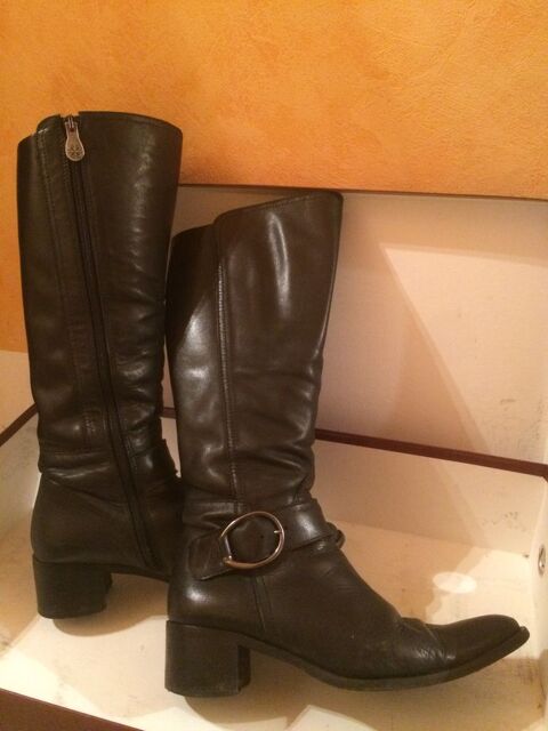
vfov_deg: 61.7
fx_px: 612
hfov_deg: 48.2
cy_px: 366
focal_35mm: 29
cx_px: 274
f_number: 2.2
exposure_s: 1/17
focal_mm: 4.15
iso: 640
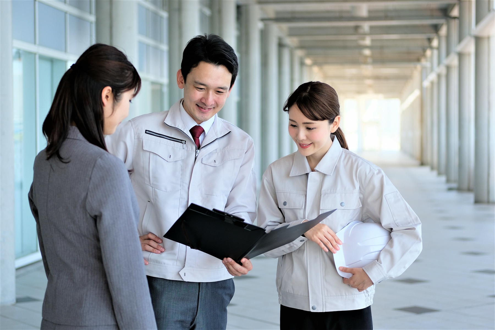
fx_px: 1031
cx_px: 248
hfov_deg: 27.0
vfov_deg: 18.2
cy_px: 165
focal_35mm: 75
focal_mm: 50
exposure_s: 1/1300
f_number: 2
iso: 400
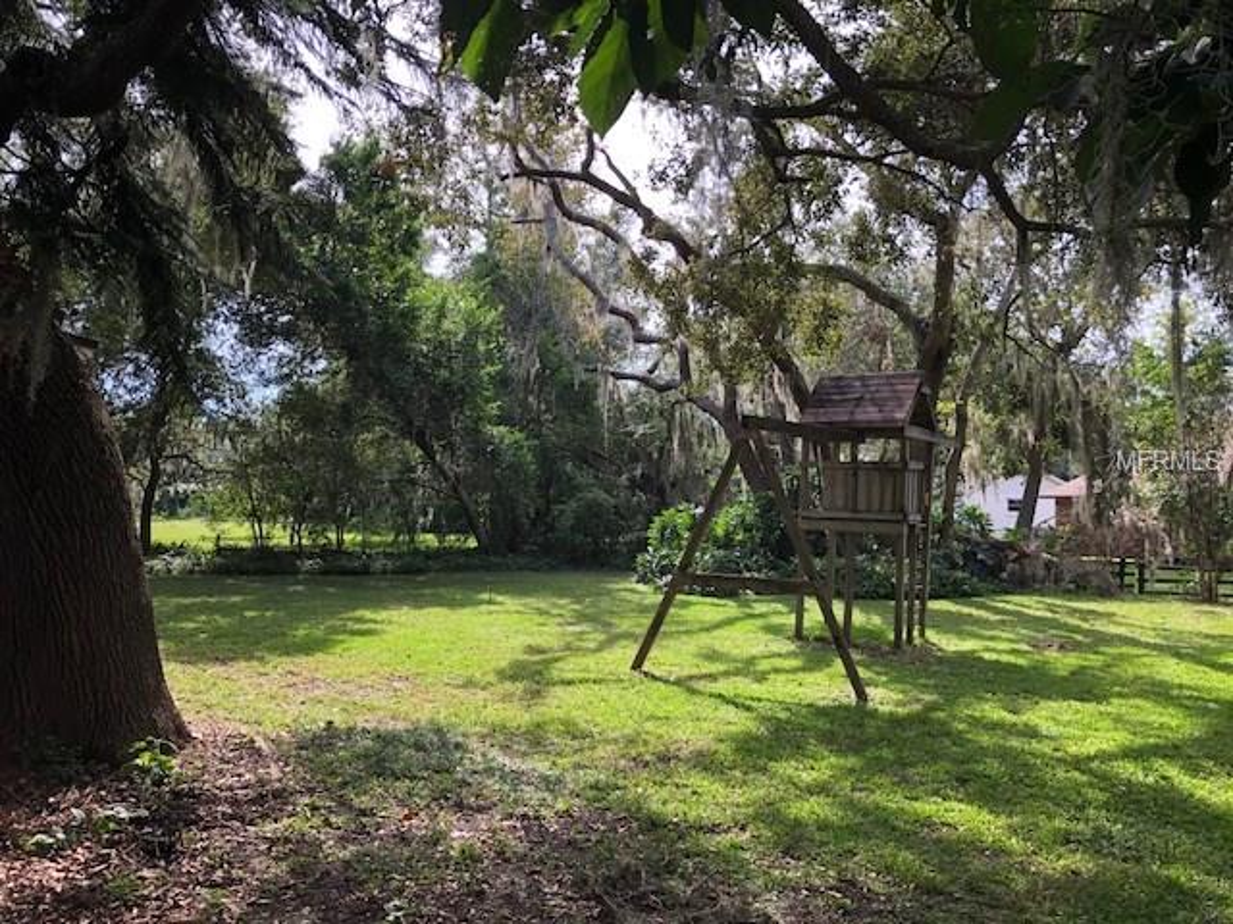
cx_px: 616
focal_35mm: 29
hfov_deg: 61.7
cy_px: 462
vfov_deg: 48.2
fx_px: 1033
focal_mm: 3.99
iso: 20
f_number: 1.8
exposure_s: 1/366
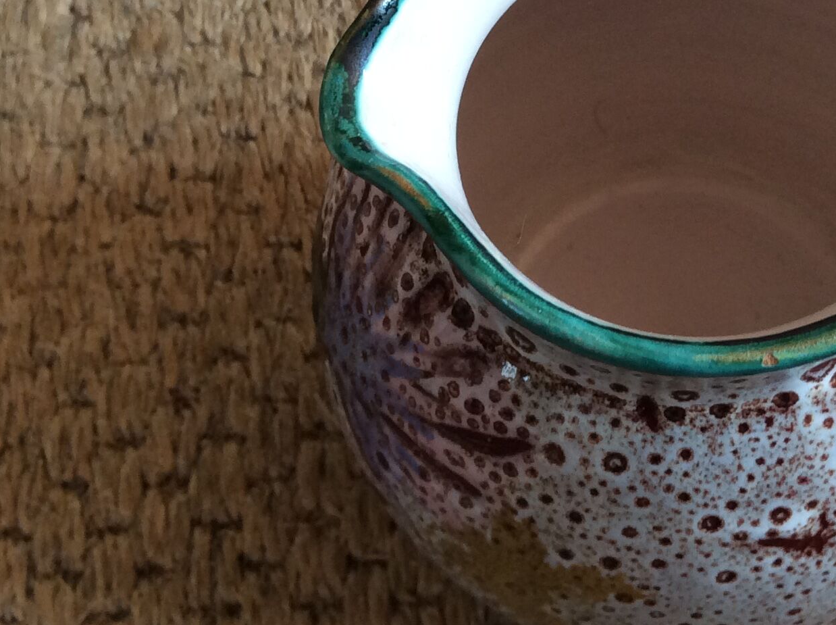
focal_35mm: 67
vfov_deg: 21.5
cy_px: 102
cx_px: 636
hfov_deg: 28.5
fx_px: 1616
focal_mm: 3.3
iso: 64
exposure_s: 1/25
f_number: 2.4
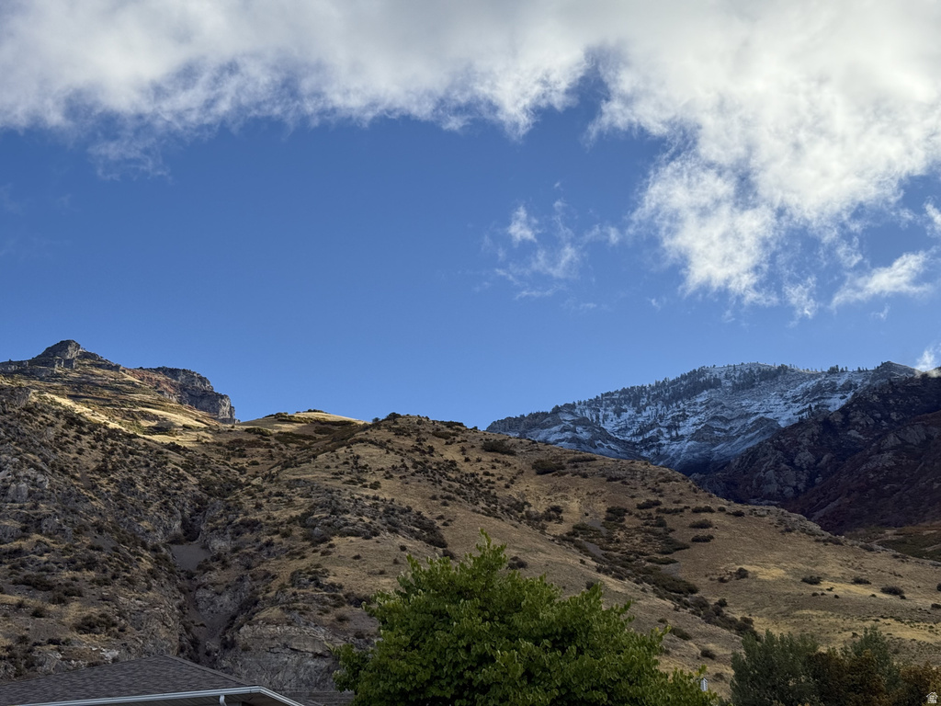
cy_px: 353
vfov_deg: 30.3
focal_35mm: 48
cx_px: 470
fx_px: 1305
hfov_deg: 39.7
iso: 64
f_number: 1.78
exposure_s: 1/4329
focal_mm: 6.76
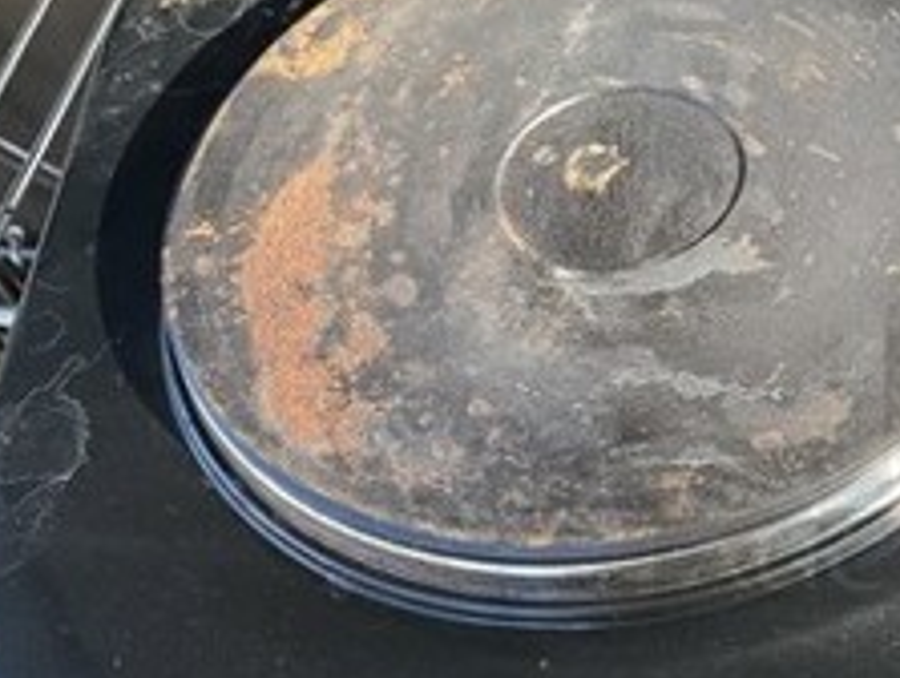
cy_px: 391
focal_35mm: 71
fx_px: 1849
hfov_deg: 24.5
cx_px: 1106
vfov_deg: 20.8
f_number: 2.4
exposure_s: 1/120
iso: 64
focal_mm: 4.3
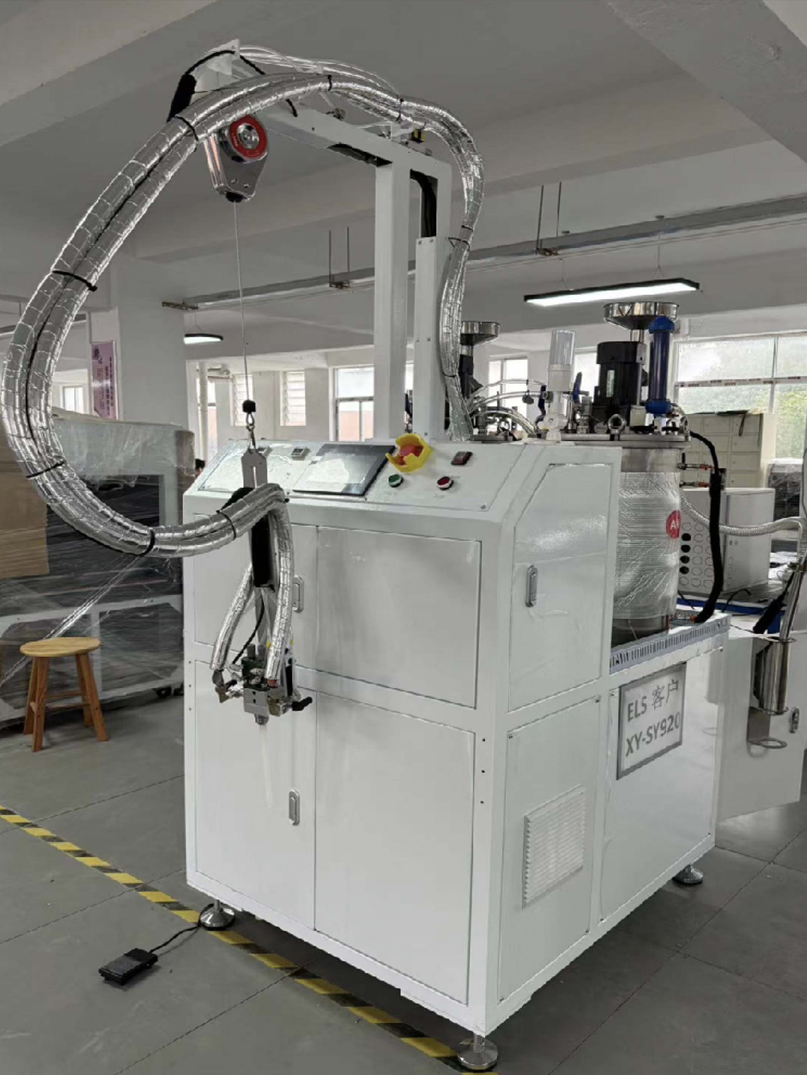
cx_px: 404
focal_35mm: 23
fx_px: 715
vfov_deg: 73.9
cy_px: 538
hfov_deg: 58.9
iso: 50
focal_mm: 6.55
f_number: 1.6
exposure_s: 1/288
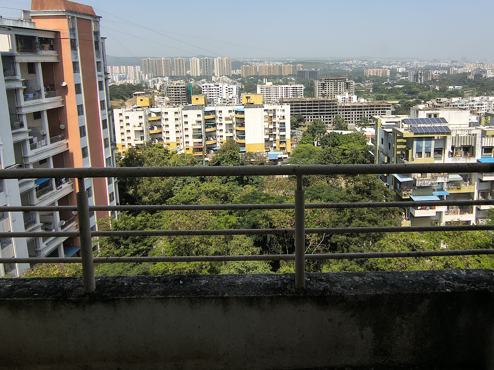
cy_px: 114
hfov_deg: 86.7
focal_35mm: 18
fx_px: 257
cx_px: 296
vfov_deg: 68.9
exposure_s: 1/1072
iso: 100
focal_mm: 2.13
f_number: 2.2
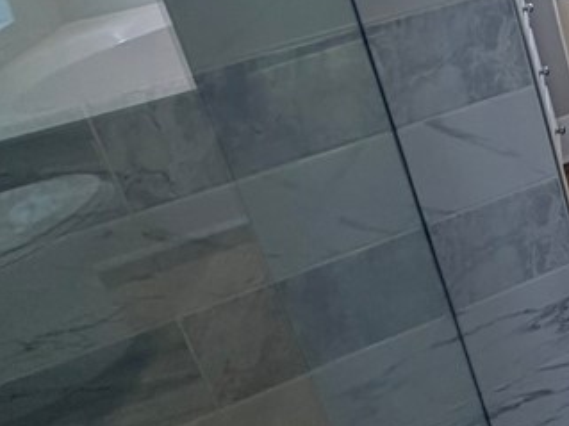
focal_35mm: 45
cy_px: -164
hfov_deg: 28.0
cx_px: 854
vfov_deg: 26.1
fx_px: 739
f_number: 2.2
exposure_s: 1/120
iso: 100
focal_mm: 2.22
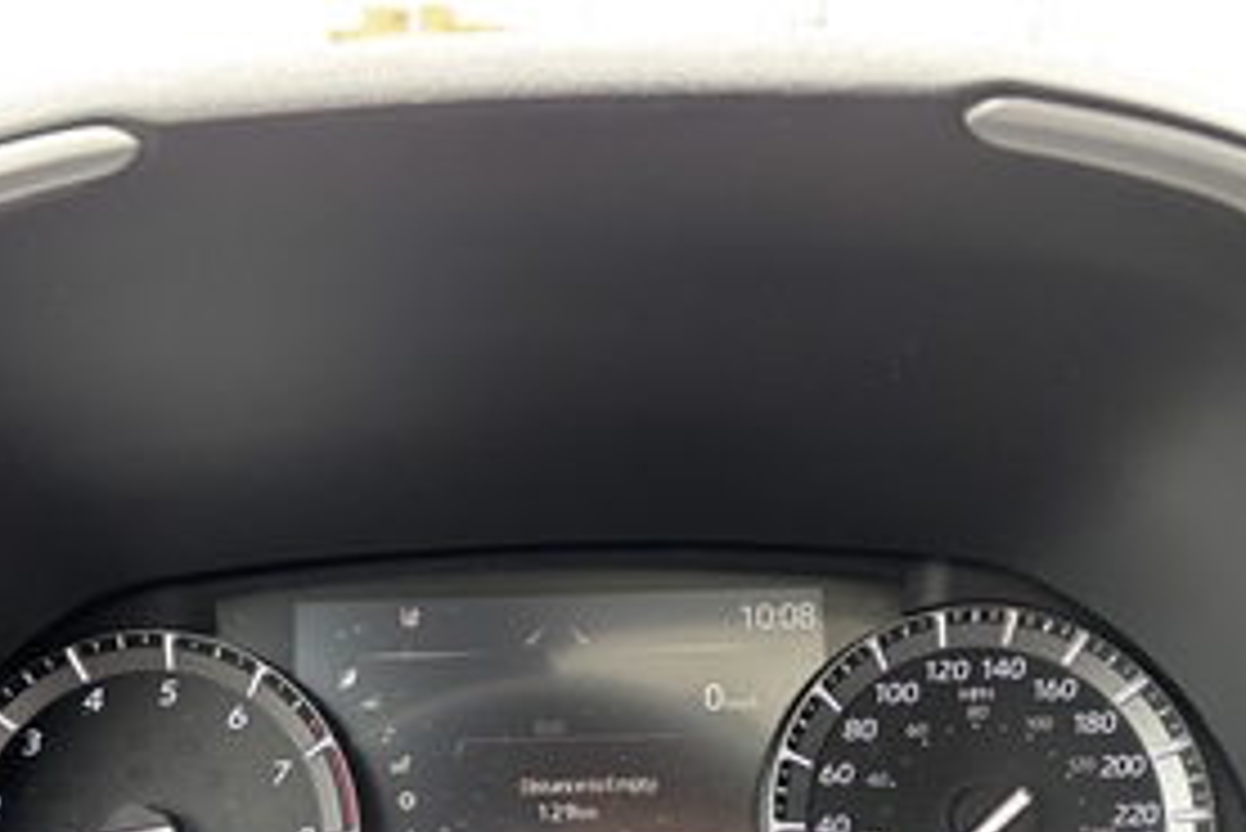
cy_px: 668
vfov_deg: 31.8
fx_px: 1420
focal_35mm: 41
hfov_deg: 47.3
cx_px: 549
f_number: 1.6
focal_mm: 5.96
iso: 125
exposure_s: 1/78
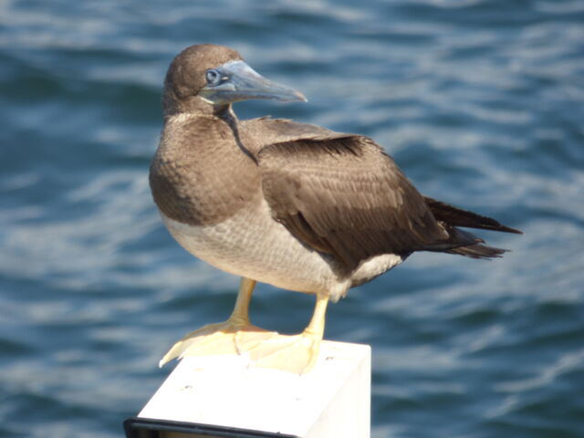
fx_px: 18305
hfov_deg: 1.8
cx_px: 292
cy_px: 219
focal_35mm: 1085
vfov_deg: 1.4
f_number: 5.6
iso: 100
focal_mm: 176.58
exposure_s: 1/250
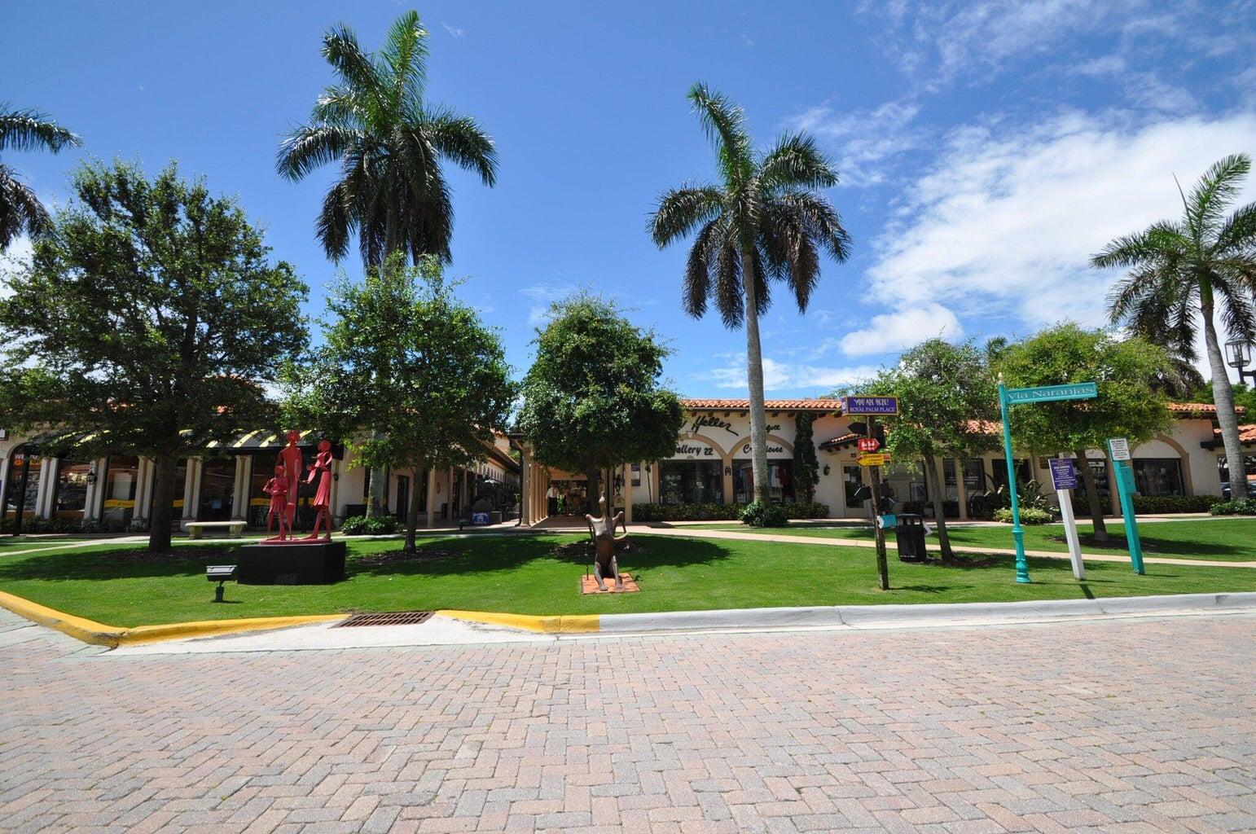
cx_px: 628
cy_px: 417
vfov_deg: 77.2
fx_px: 523
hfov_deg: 100.5
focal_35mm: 15
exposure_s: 1/400
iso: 200
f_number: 10
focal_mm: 10
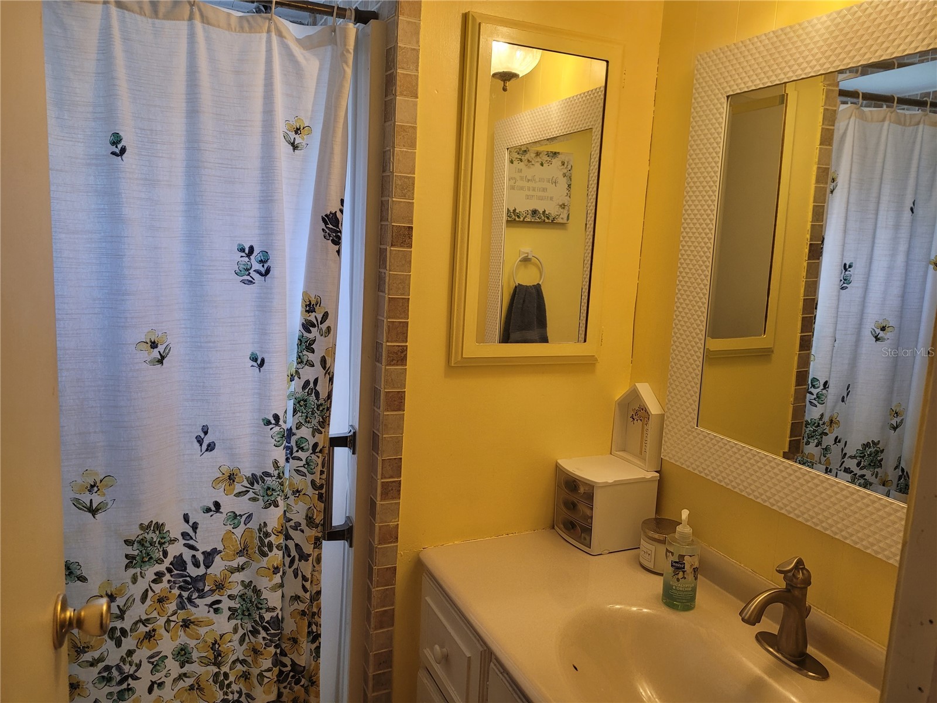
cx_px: 468
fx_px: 704
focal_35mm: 26
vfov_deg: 53.1
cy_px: 352
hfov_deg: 67.3
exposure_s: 1/120
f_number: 1.8
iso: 125
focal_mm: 5.4
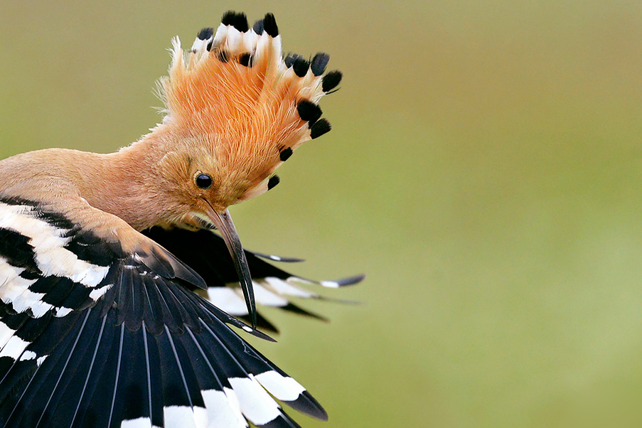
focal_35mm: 831
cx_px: 125
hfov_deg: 2.5
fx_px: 14818
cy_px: 293
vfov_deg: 1.7
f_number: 8
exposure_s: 1/2500
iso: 1250
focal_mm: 500
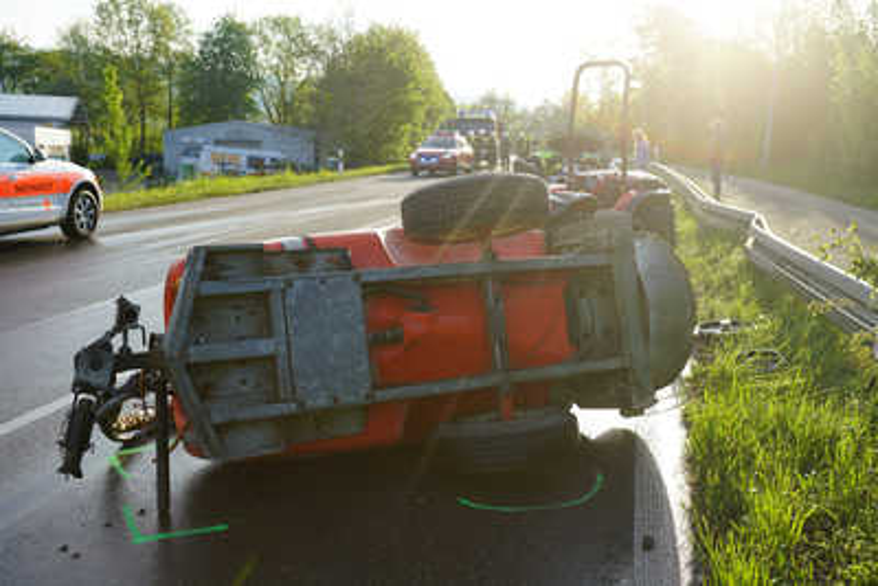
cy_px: 293
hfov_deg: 54.4
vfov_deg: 37.9
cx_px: 439
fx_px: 854
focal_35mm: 35
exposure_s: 1/250
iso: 100
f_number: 4.5
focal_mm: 35
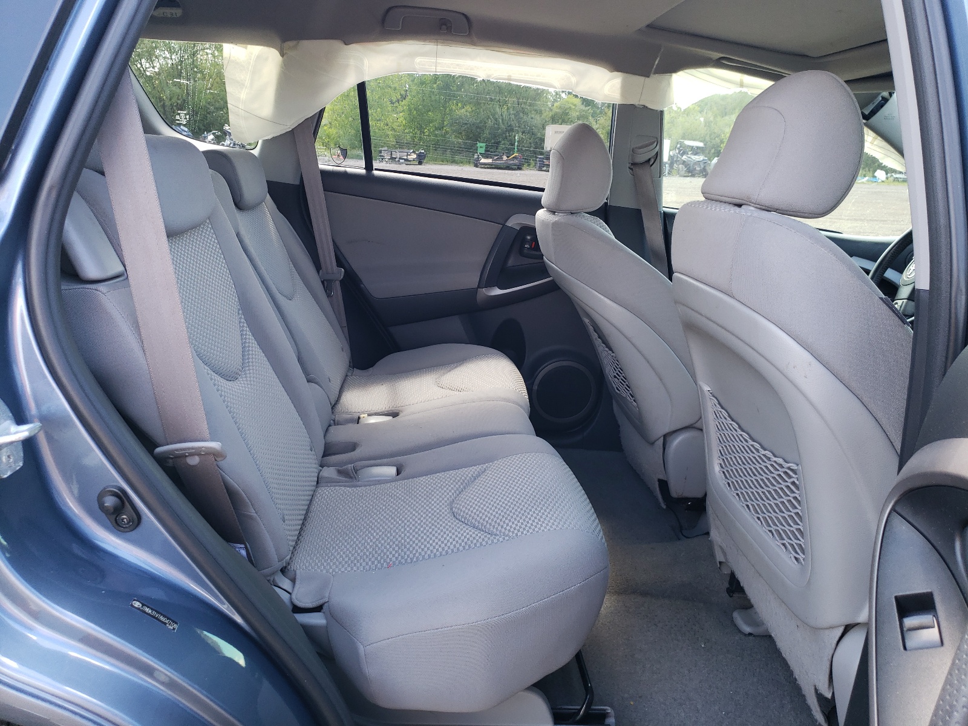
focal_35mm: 26
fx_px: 727
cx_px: 484
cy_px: 363
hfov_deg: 67.3
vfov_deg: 53.1
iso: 50
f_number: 1.5
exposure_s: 1/118
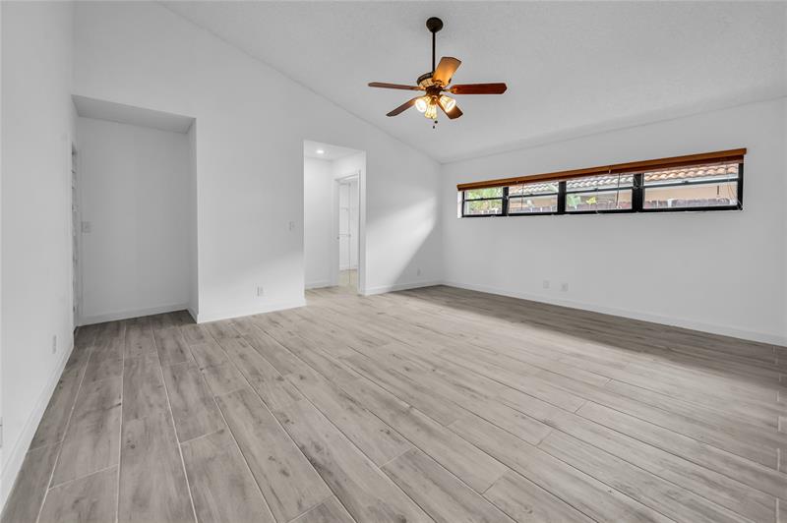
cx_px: 394
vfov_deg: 81.1
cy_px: 262
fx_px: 306
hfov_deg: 104.3
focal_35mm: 14
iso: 250
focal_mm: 14
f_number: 8
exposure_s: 1/40
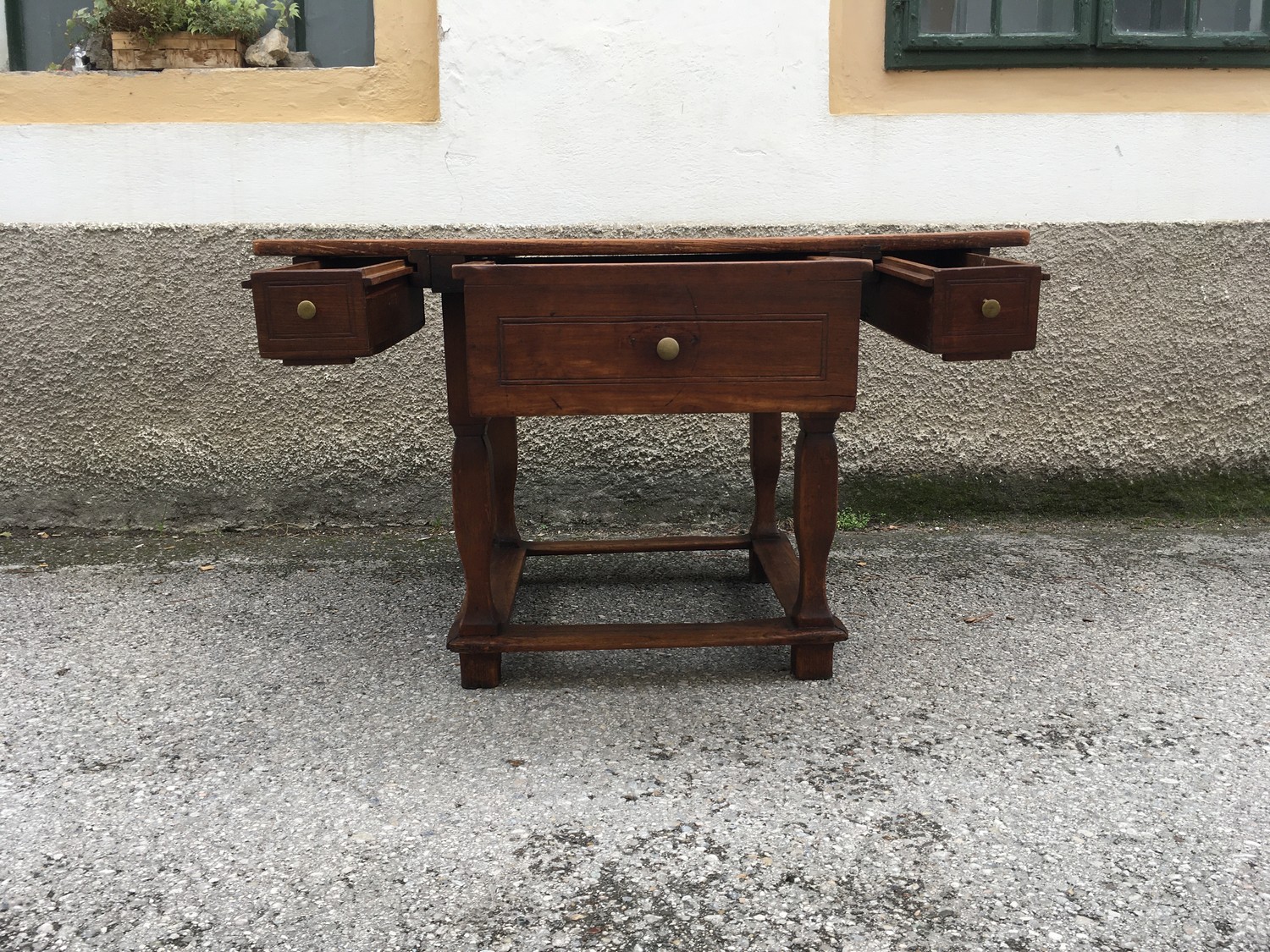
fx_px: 1064
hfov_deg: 61.7
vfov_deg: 48.2
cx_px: 635
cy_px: 476
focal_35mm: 29
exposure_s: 1/204
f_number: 2.2
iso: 25
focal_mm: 4.15
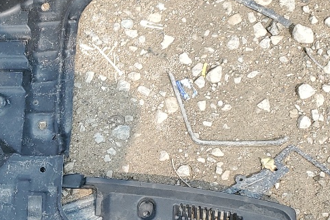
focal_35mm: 89
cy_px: 202
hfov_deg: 21.8
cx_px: -20
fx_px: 816
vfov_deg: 15.2
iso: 50
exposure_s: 1/1667
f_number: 1.5
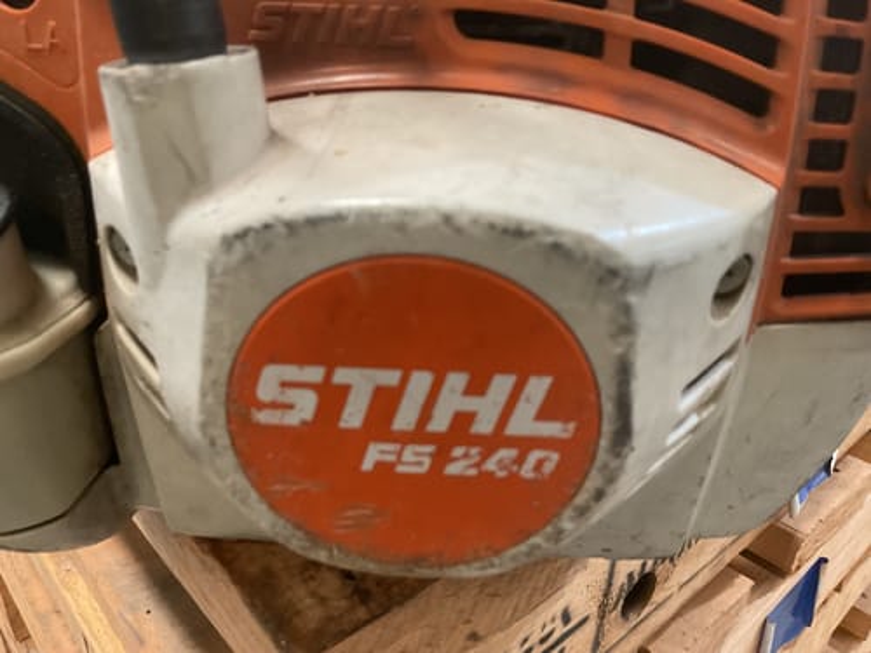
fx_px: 730
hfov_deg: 61.7
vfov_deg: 48.2
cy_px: 326
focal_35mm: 29
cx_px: 436
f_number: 1.8
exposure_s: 1/60
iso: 250
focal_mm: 3
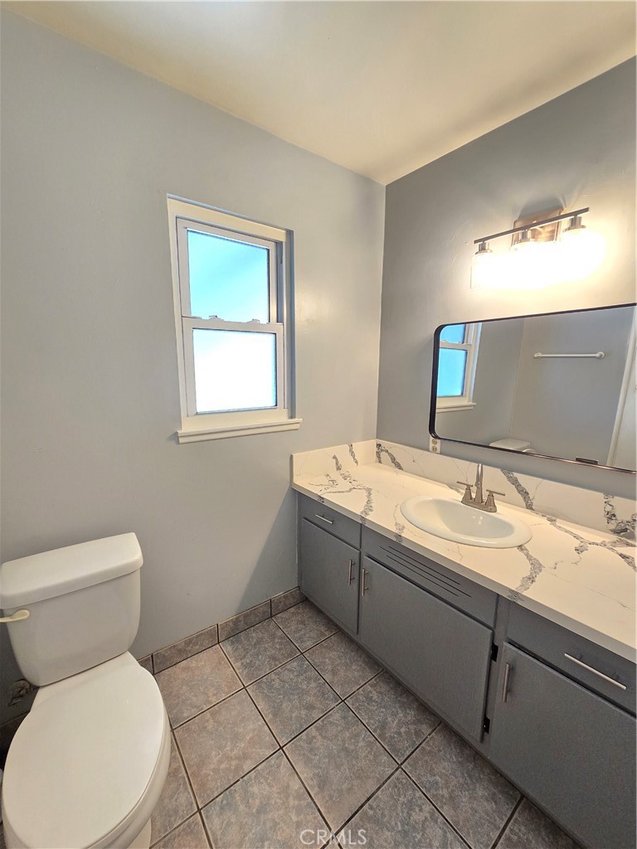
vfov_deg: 106.2
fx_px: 319
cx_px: 318
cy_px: 424
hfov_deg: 89.9
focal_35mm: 13
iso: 320
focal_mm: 2.2
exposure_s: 1/60
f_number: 2.2
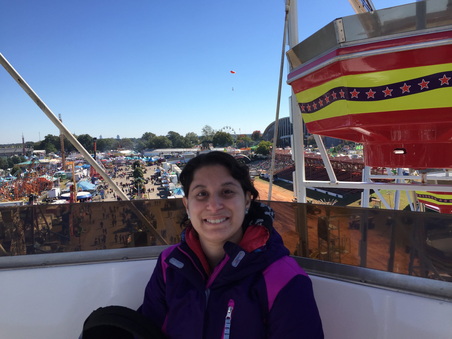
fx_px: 379
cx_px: 226
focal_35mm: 29
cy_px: 170
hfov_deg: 61.7
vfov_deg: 48.2
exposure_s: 1/1464
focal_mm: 4.15
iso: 32
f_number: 2.2
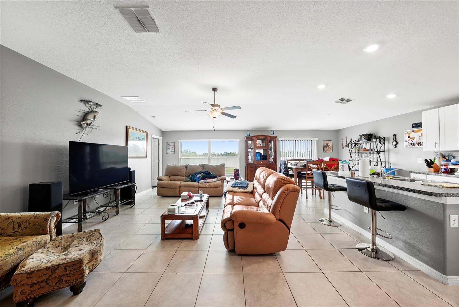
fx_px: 153
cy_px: 154
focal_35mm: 12
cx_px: 230
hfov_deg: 112.6
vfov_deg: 90.1
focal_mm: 12
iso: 400
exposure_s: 1/1.67
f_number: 8
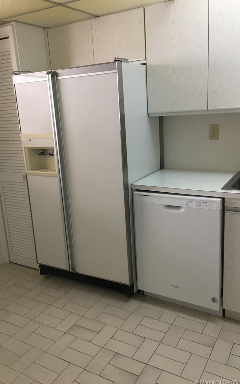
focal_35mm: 31
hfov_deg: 40.6
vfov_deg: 61.2
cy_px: 193
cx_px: 108
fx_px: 324
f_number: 2.2
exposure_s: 1/15
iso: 32
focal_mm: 4.15
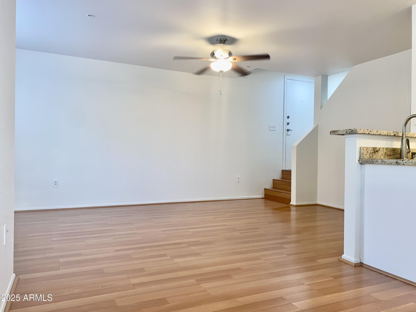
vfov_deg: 53.1
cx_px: 208
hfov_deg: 67.3
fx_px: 312
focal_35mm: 26
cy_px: 156
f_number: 1.8
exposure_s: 1/30
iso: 40
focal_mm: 4.25
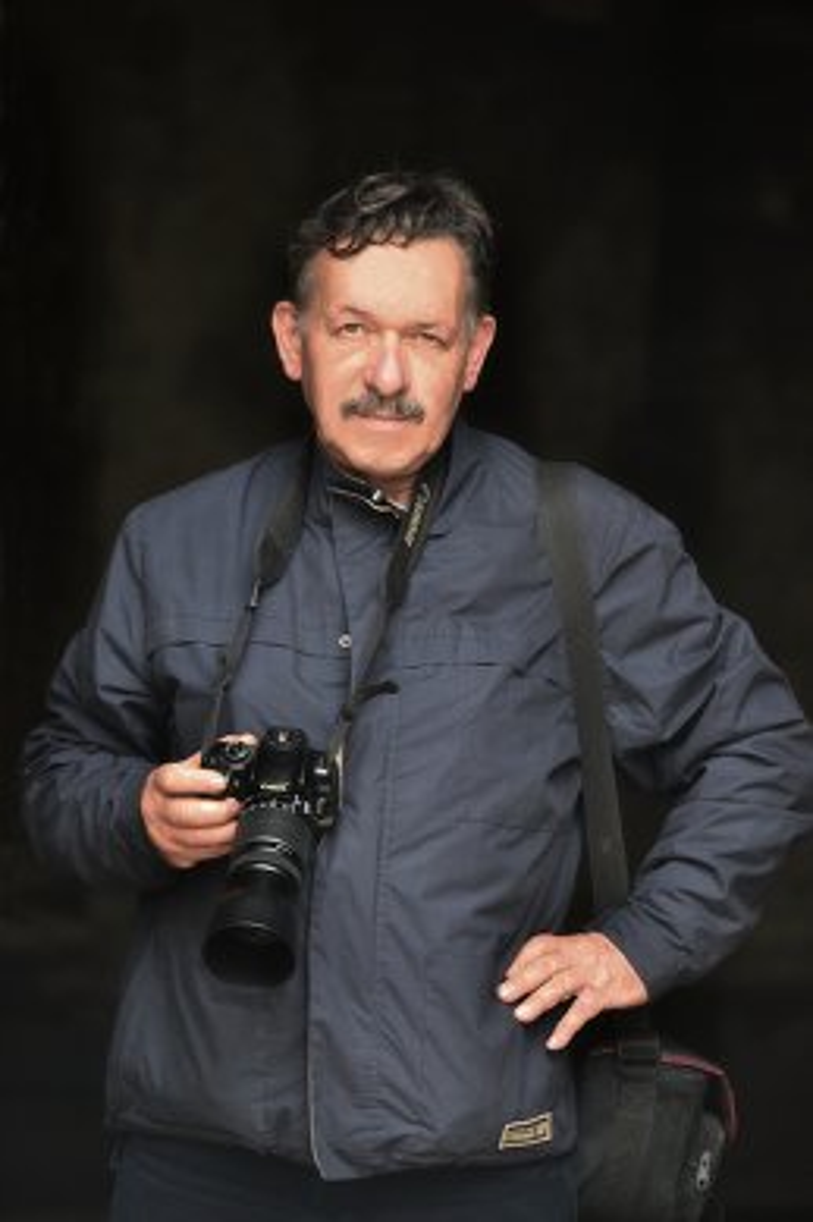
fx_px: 9916
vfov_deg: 7.0
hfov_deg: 4.7
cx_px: 406
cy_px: 611
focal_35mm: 292
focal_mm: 195
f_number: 5
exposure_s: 1/60
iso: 800
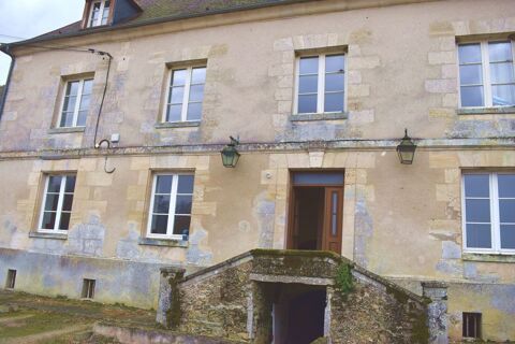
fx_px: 429
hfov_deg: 61.9
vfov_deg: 43.6
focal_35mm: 30
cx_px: 258
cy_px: 172
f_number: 5.6
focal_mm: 20
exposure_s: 1/250
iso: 360
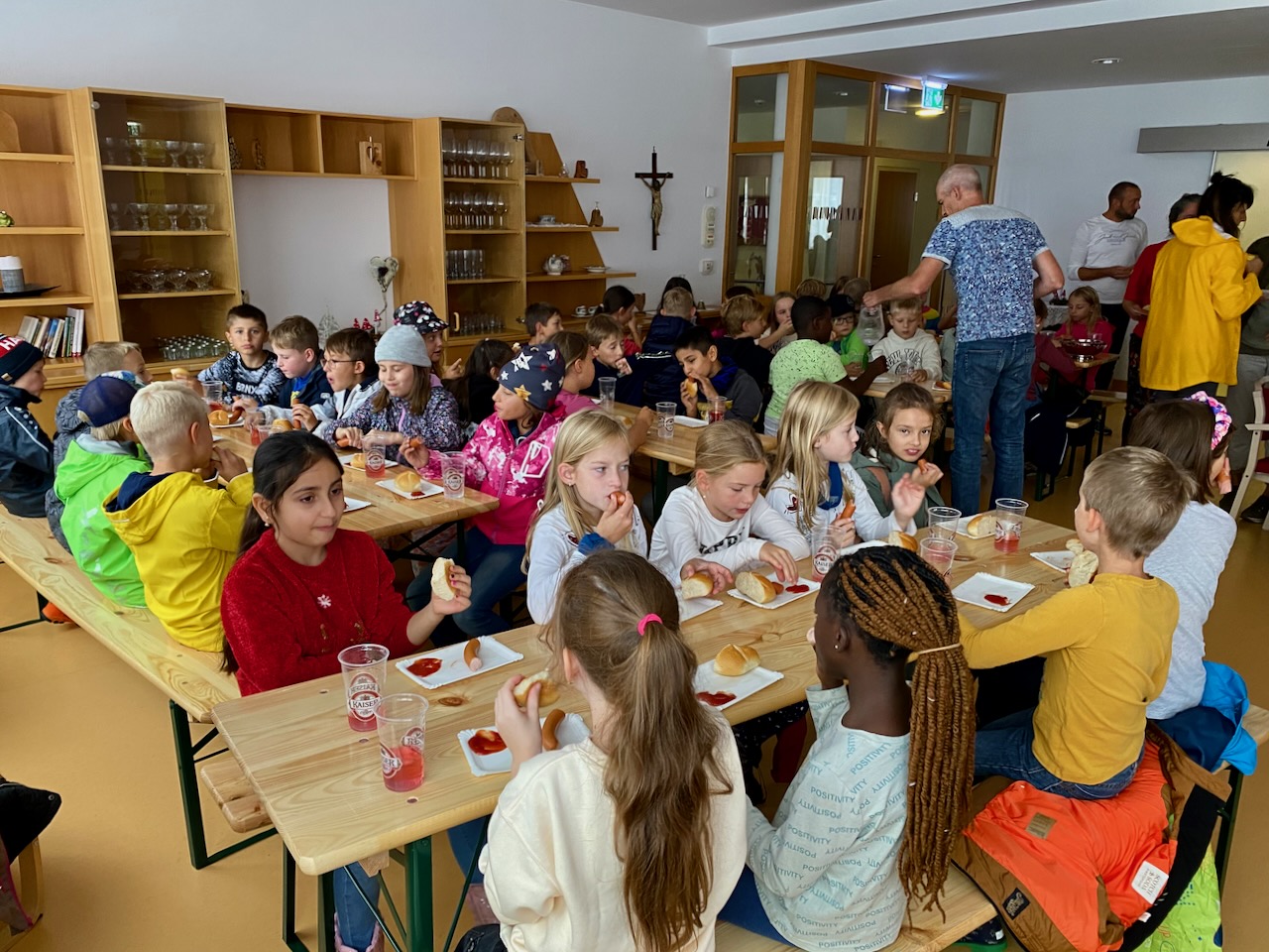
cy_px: 476
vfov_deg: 53.1
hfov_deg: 67.3
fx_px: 953
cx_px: 634
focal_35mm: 26
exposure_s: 1/60
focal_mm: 4.25
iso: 160
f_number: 1.8
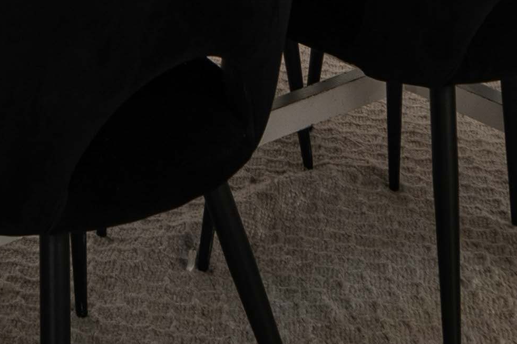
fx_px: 1436
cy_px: -523
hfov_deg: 19.7
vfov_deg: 11.1
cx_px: -15
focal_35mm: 100
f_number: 8
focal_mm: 14
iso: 200
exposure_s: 1/6
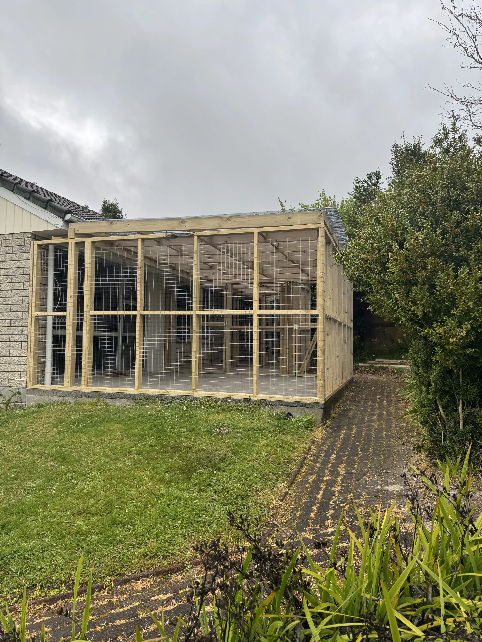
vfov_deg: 71.6
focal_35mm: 24
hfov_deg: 56.8
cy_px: 321
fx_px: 446
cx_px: 241
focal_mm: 6.76
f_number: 1.78
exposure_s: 1/739
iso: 80
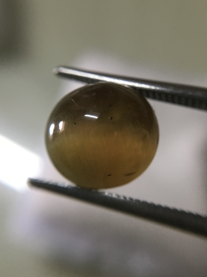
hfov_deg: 48.2
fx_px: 231
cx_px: 104
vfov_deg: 61.7
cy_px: 138
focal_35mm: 29
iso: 160
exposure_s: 1/33
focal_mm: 4.15
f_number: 2.2
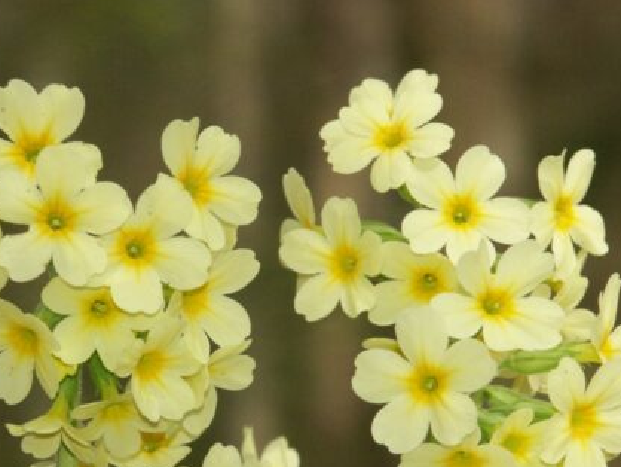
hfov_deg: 6.2
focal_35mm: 318
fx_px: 5708
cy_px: 389
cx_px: 284
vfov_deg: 4.7
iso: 200
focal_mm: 48.04
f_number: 4.5
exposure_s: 1/1000
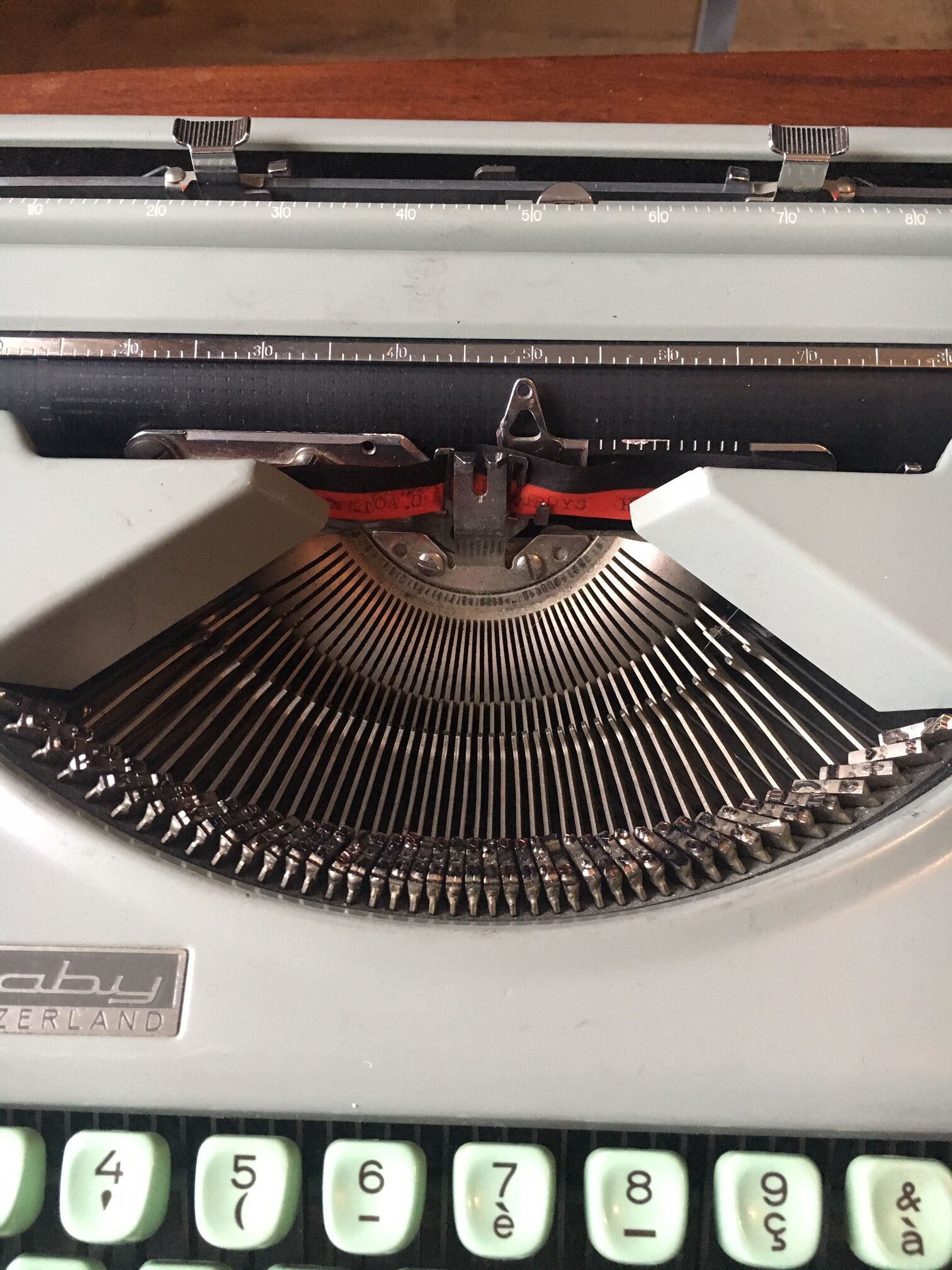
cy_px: 635
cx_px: 476
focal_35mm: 29
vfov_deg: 61.7
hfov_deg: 48.2
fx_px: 1063
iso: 200
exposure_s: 1/25
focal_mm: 4.15
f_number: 2.2
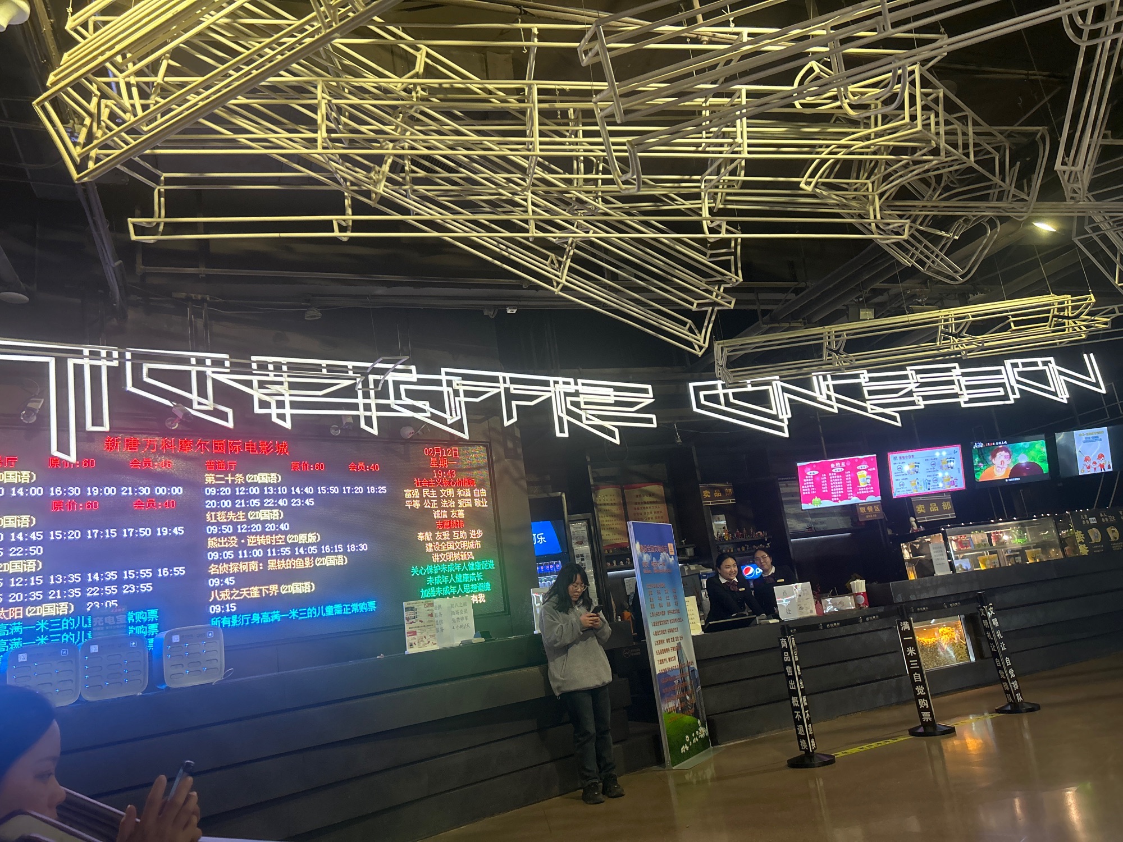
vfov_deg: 53.1
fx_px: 843
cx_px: 562
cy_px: 421
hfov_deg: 67.3
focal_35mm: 26
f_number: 1.5
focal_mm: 5.7
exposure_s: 1/60
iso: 250
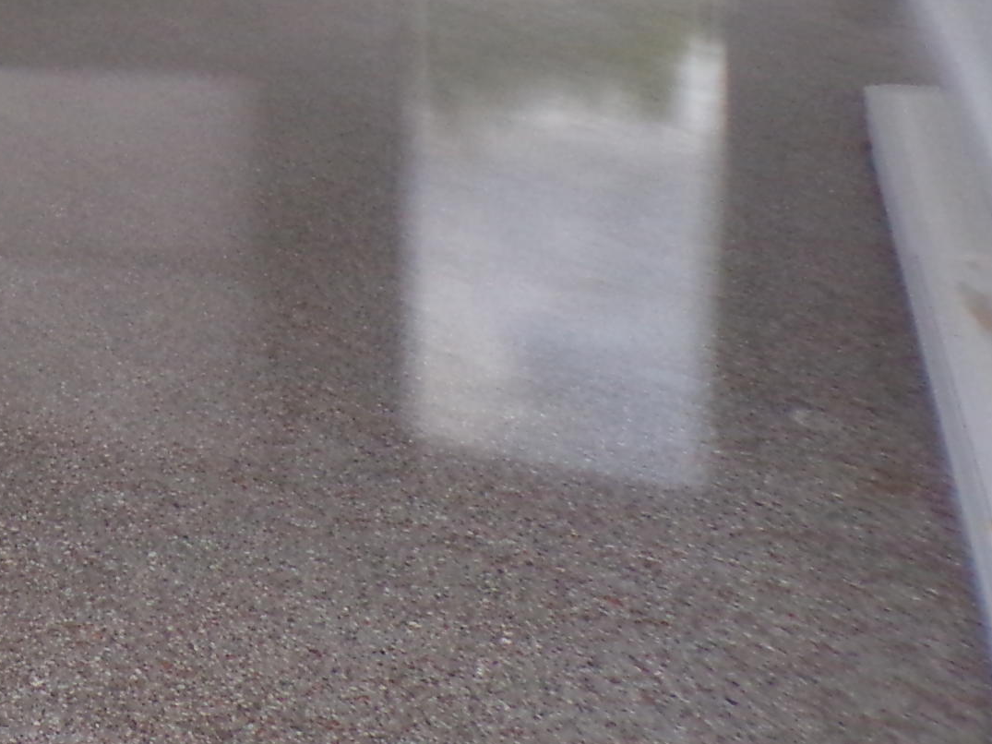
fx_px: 1920
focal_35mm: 67
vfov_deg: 20.5
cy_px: -147
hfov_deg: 24.4
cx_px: -371
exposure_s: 1/17
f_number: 3
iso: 322
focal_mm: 4.3
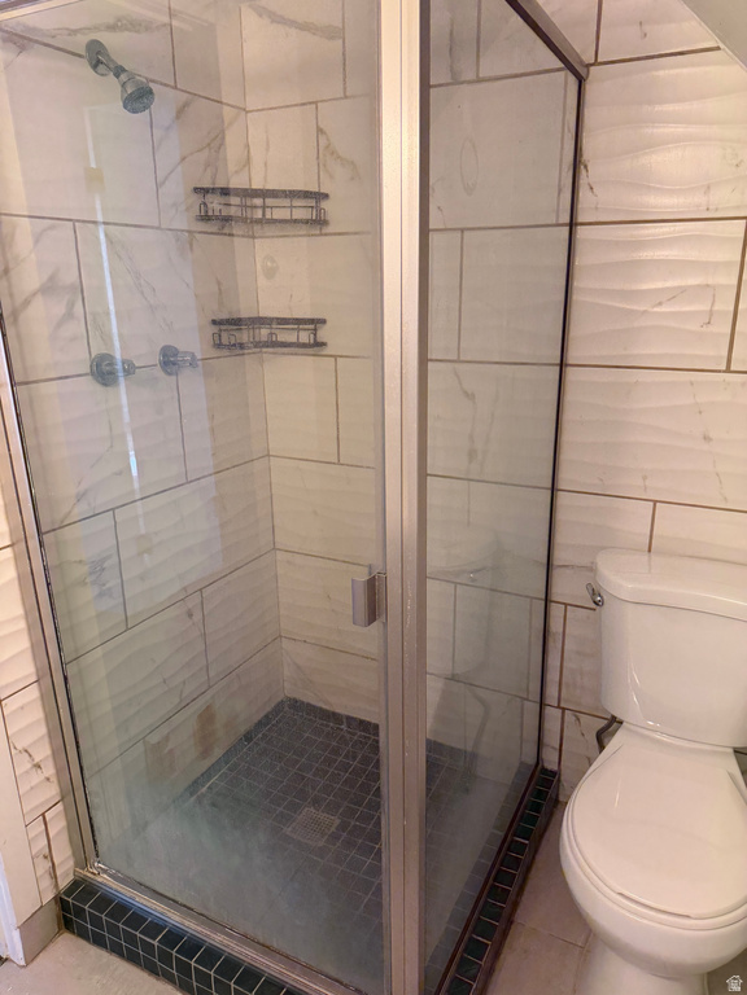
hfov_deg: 56.8
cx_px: 374
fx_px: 691
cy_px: 498
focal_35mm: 24
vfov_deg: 71.6
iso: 200
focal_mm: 6.76
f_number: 1.78
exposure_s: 1/60
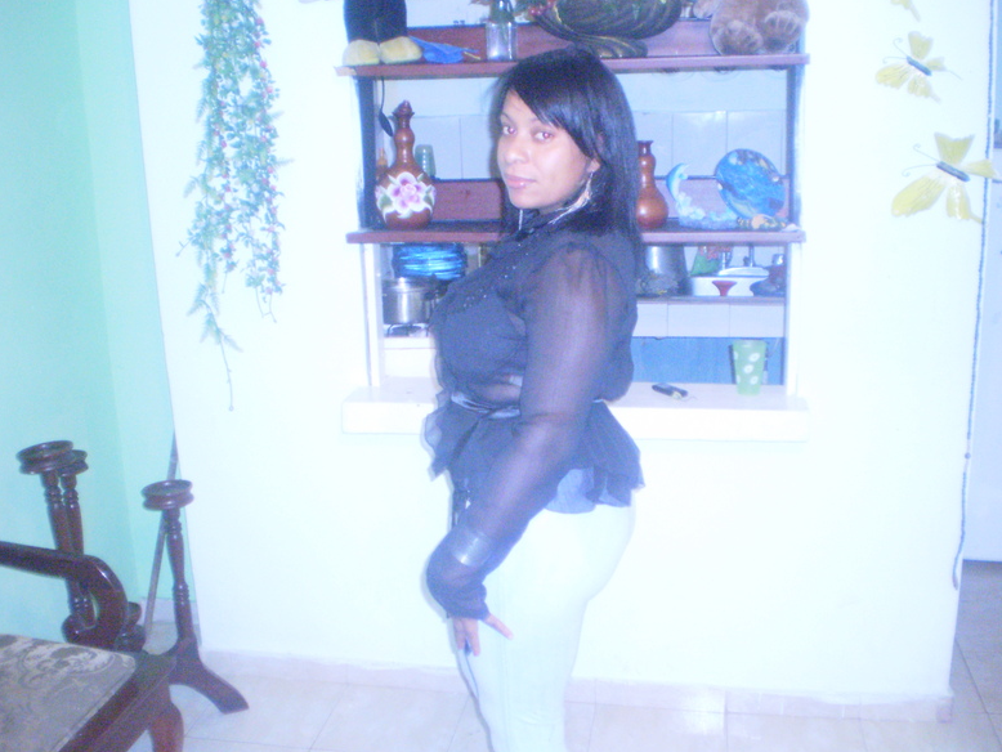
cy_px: 368
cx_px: 507
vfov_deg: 38.7
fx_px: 1071
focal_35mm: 37
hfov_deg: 50.1
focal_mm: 6.3
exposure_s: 1/8
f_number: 3.1
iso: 800
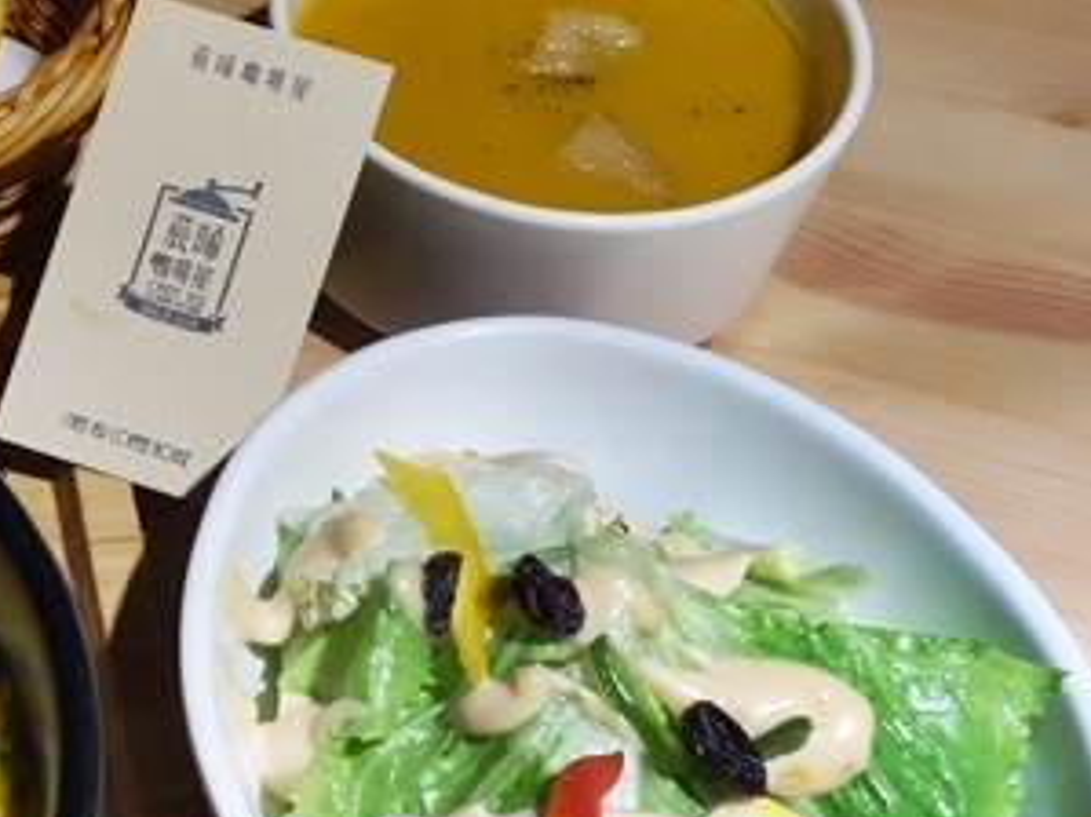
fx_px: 2174
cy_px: 553
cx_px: -88
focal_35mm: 69
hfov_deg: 26.2
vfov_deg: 21.2
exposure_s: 1/40
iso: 640
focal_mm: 12.32
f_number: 6.3
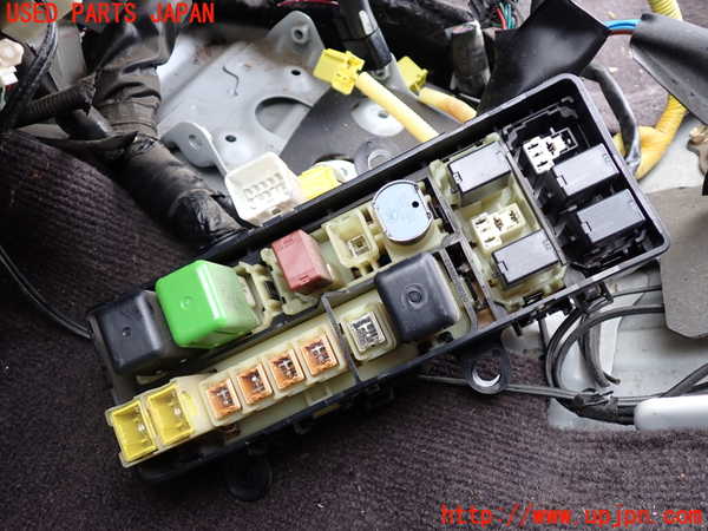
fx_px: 614
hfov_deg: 60.0
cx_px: 354
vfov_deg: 46.8
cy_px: 266
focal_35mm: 30
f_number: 2.3
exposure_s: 1/60
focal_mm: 5.4
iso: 125
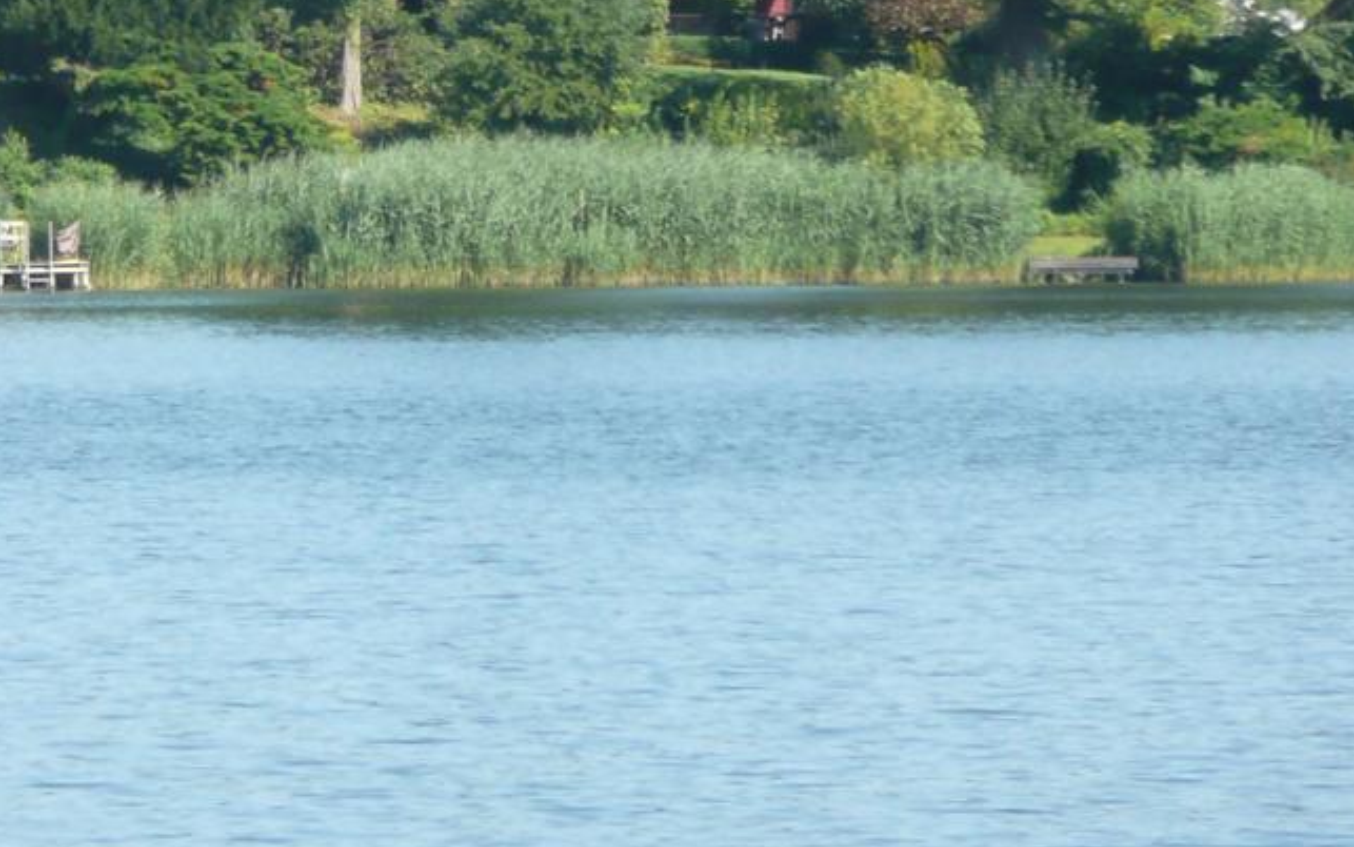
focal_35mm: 739
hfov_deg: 2.8
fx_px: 27272
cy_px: -234
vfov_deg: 1.8
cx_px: -11
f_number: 4.9
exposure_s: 1/250
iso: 100
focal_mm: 46
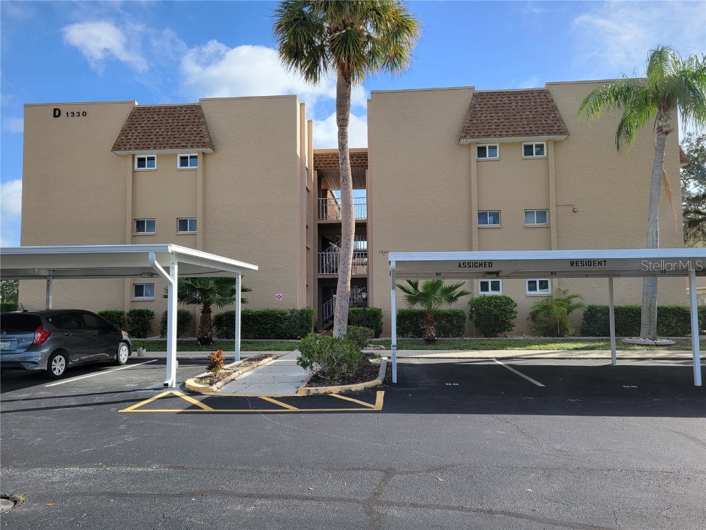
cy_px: 265
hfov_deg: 67.3
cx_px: 353
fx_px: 530
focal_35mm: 26
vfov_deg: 53.1
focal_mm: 5.4
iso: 40
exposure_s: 1/1632
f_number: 1.8
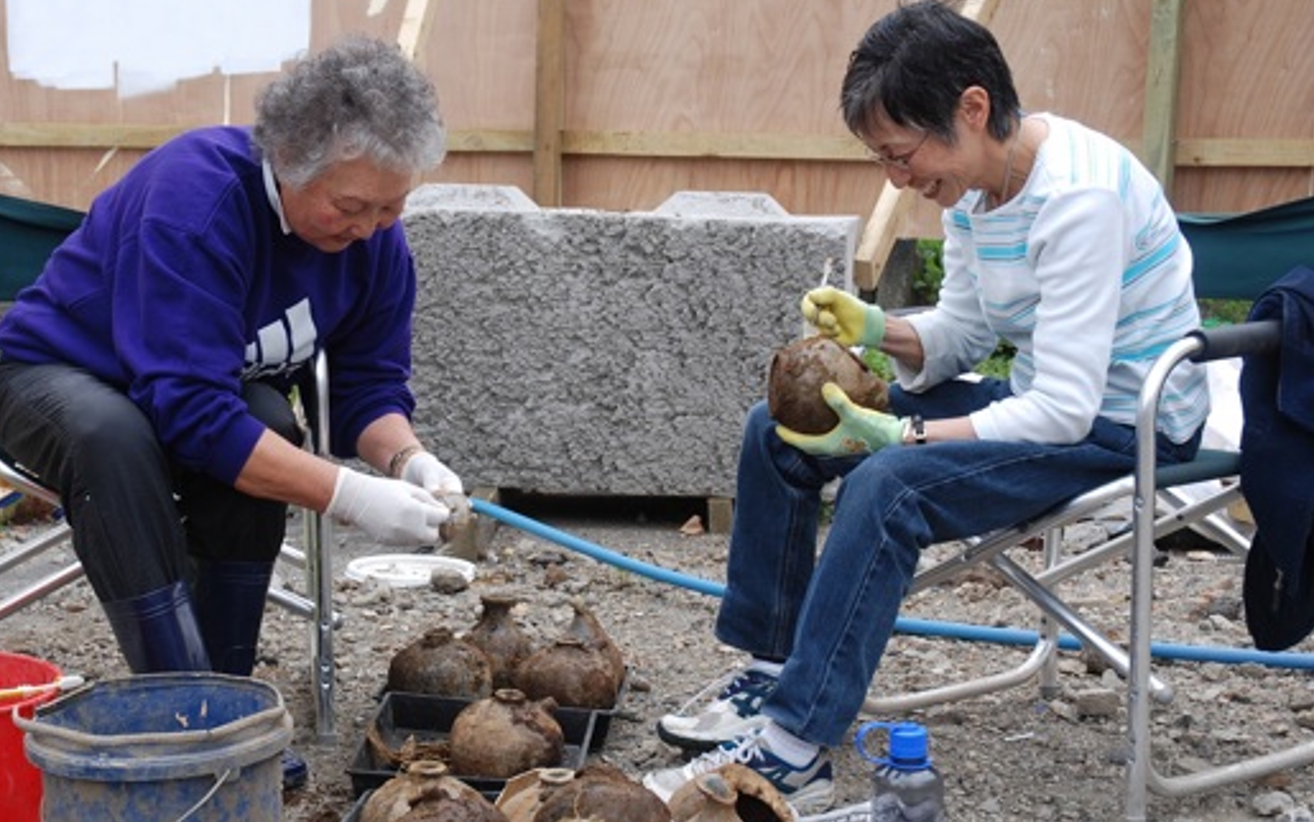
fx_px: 2245
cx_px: 467
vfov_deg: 20.7
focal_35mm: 63
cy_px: 548
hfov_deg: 32.4
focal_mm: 31
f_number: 5.6
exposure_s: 1/125
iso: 100
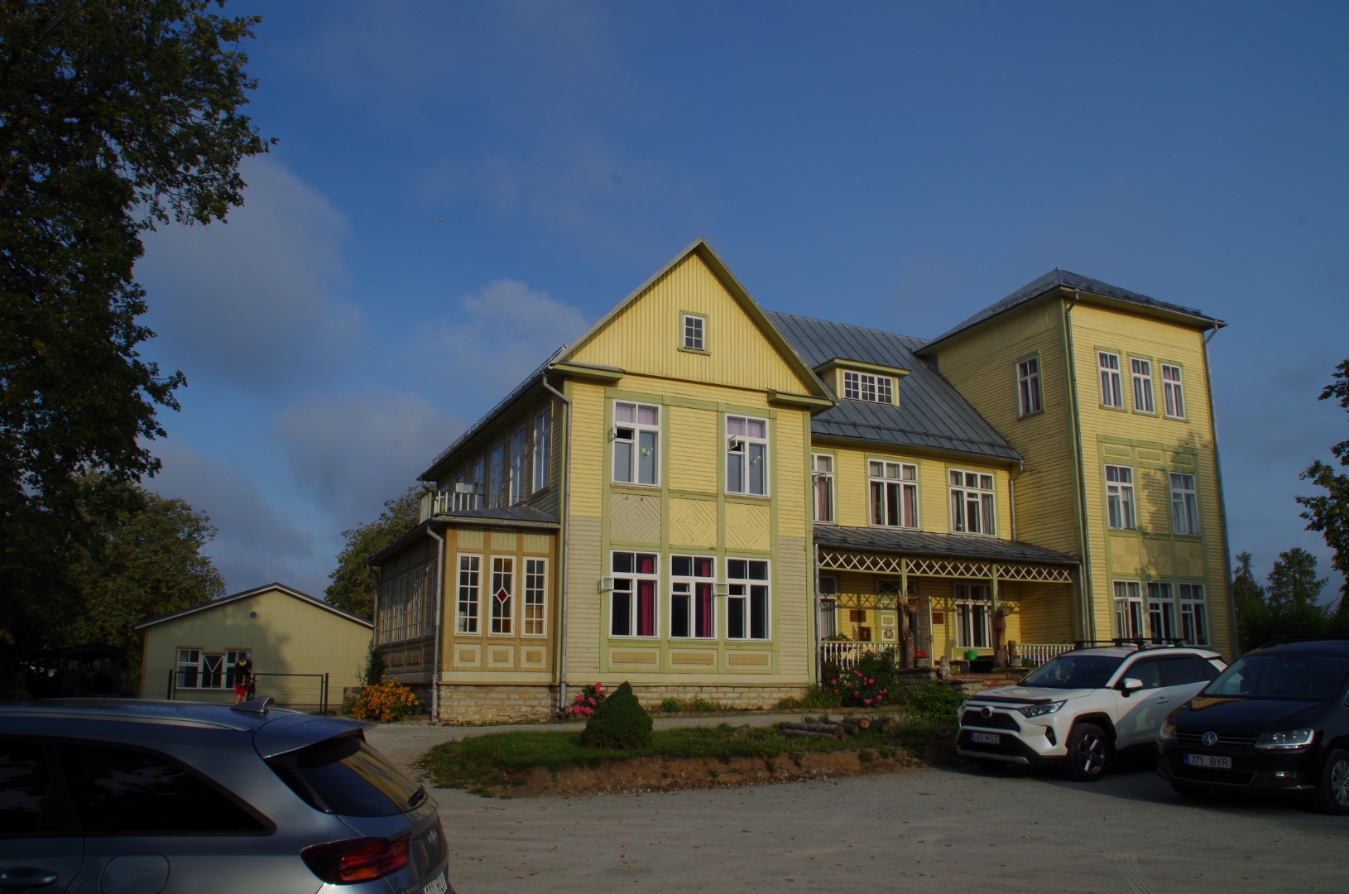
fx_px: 1010
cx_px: 674
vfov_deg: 47.7
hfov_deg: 67.5
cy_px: 447
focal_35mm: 27
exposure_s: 1/160
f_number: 11
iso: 100
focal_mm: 18
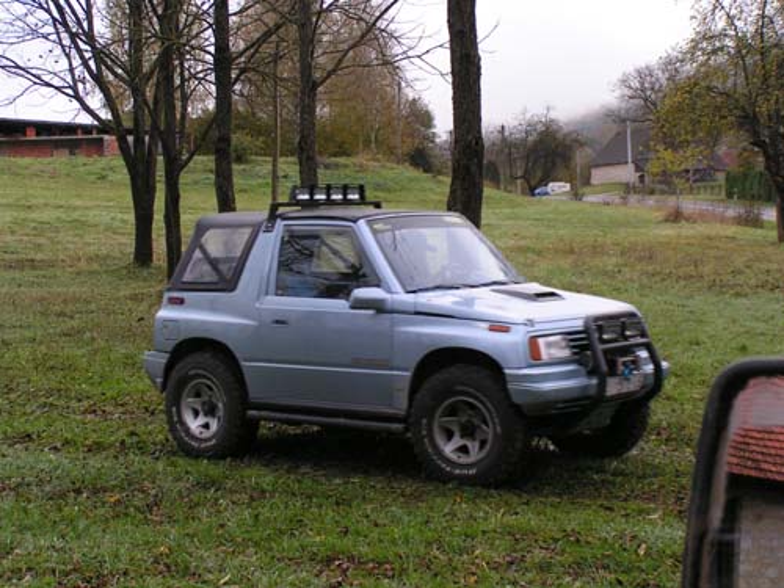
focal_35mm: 72
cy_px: 294
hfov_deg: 27.0
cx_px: 392
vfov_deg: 20.4
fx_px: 1631
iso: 50
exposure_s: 1/200
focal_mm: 11
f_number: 5
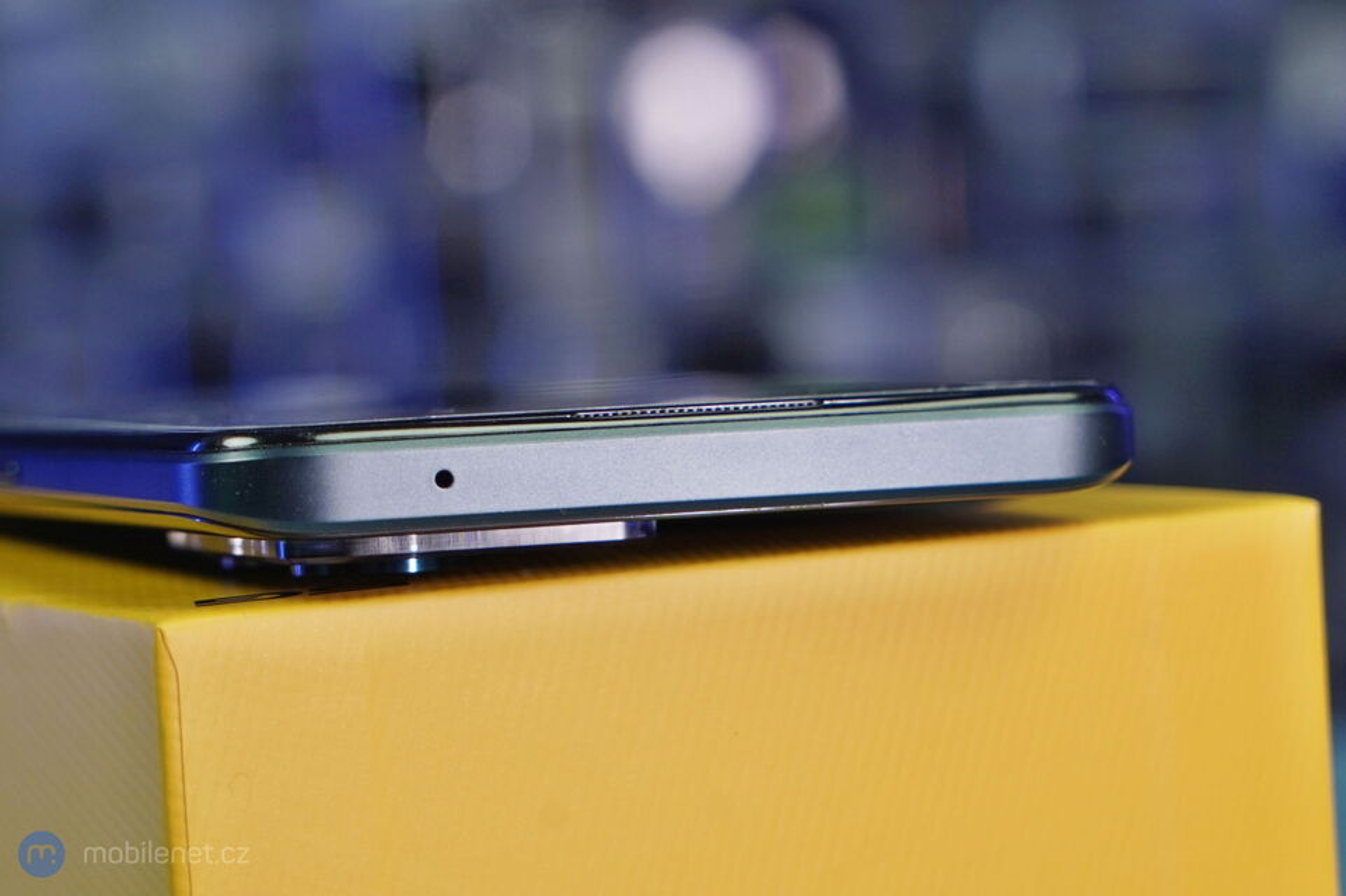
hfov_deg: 28.9
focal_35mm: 70
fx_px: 2616
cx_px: 673
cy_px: 448
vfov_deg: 19.4
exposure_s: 1/125
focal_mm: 70
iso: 800
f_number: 7.1
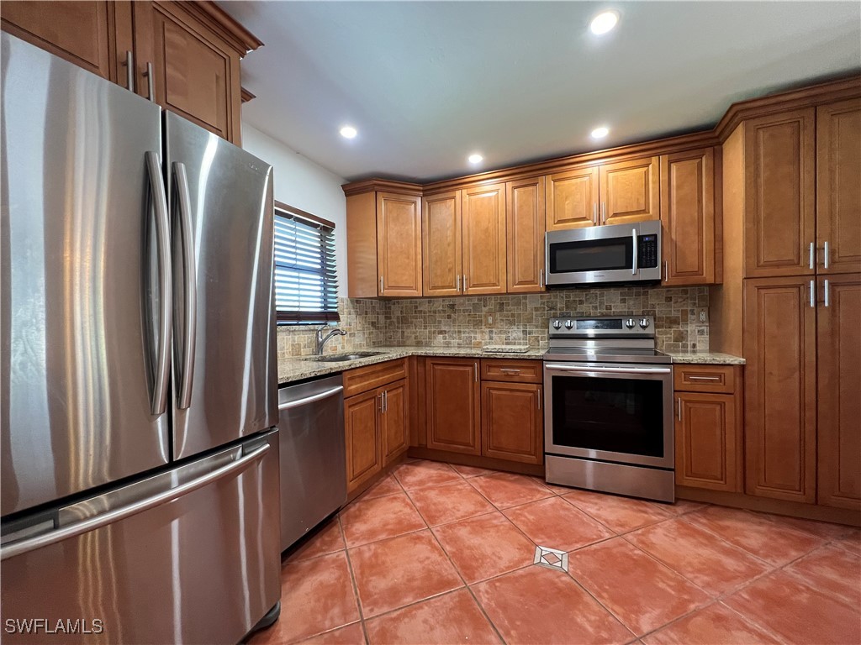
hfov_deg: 106.2
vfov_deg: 89.9
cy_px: 322
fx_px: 323
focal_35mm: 13
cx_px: 430
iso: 250
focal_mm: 1.57
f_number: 1.8
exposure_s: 1/60
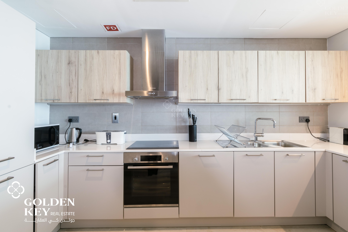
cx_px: 180
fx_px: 155
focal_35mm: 16
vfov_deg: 73.7
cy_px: 111
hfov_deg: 96.7
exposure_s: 2
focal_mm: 10
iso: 100
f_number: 16
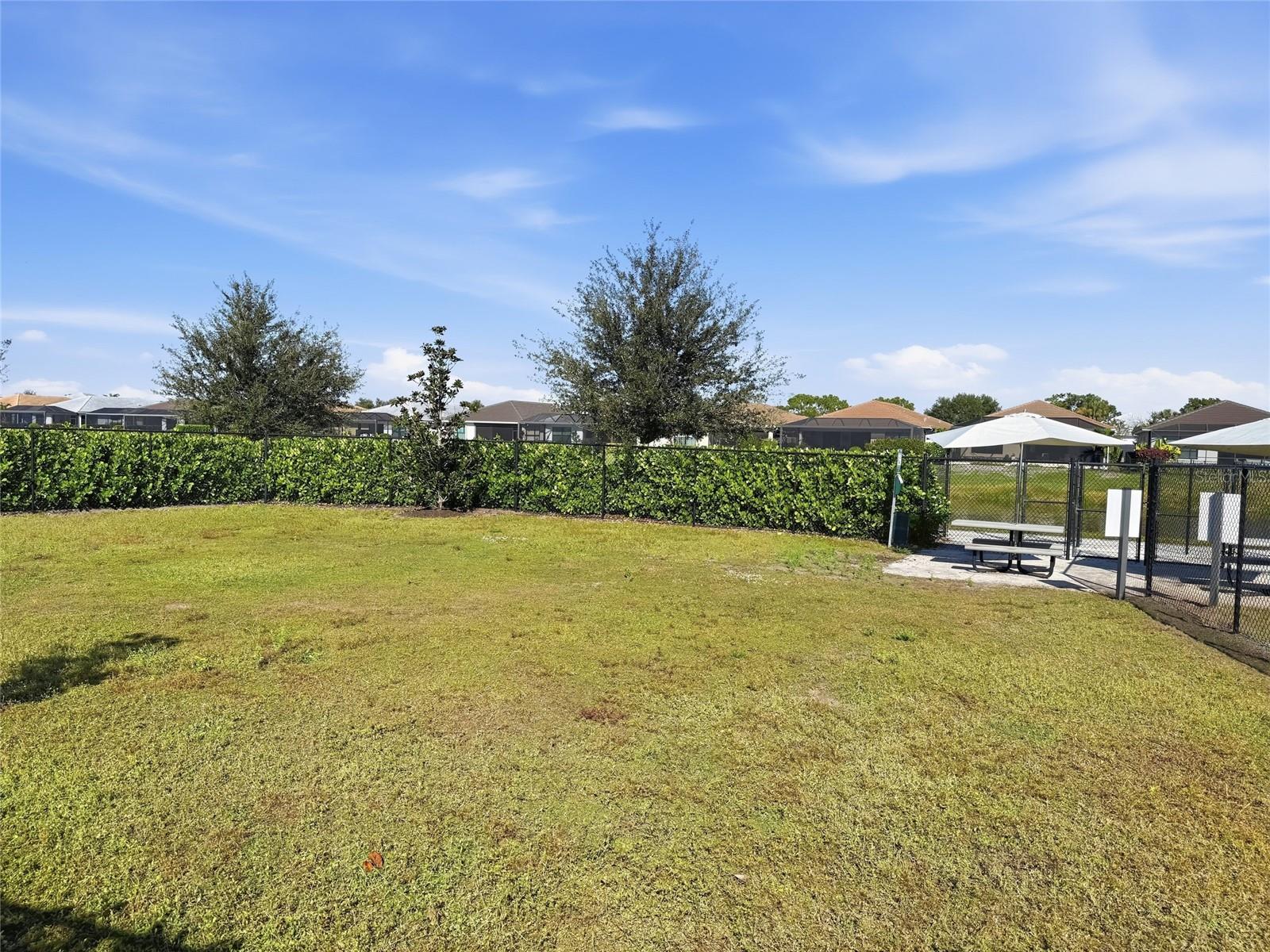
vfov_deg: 56.8
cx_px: 635
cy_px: 476
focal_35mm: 24
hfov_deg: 71.6
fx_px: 881
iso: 80
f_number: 1.8
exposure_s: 1/6173
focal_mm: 6.8
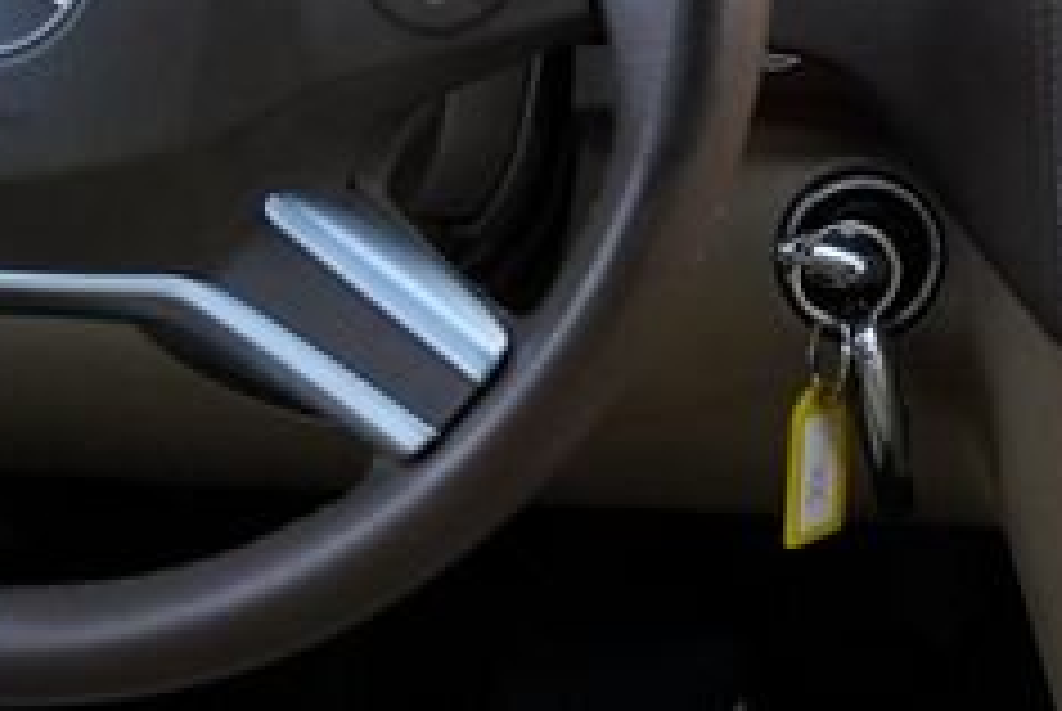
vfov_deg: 13.0
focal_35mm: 104
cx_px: 1526
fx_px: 3072
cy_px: -74
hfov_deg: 17.8
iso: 2500
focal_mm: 24
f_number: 2.8
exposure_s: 1/160
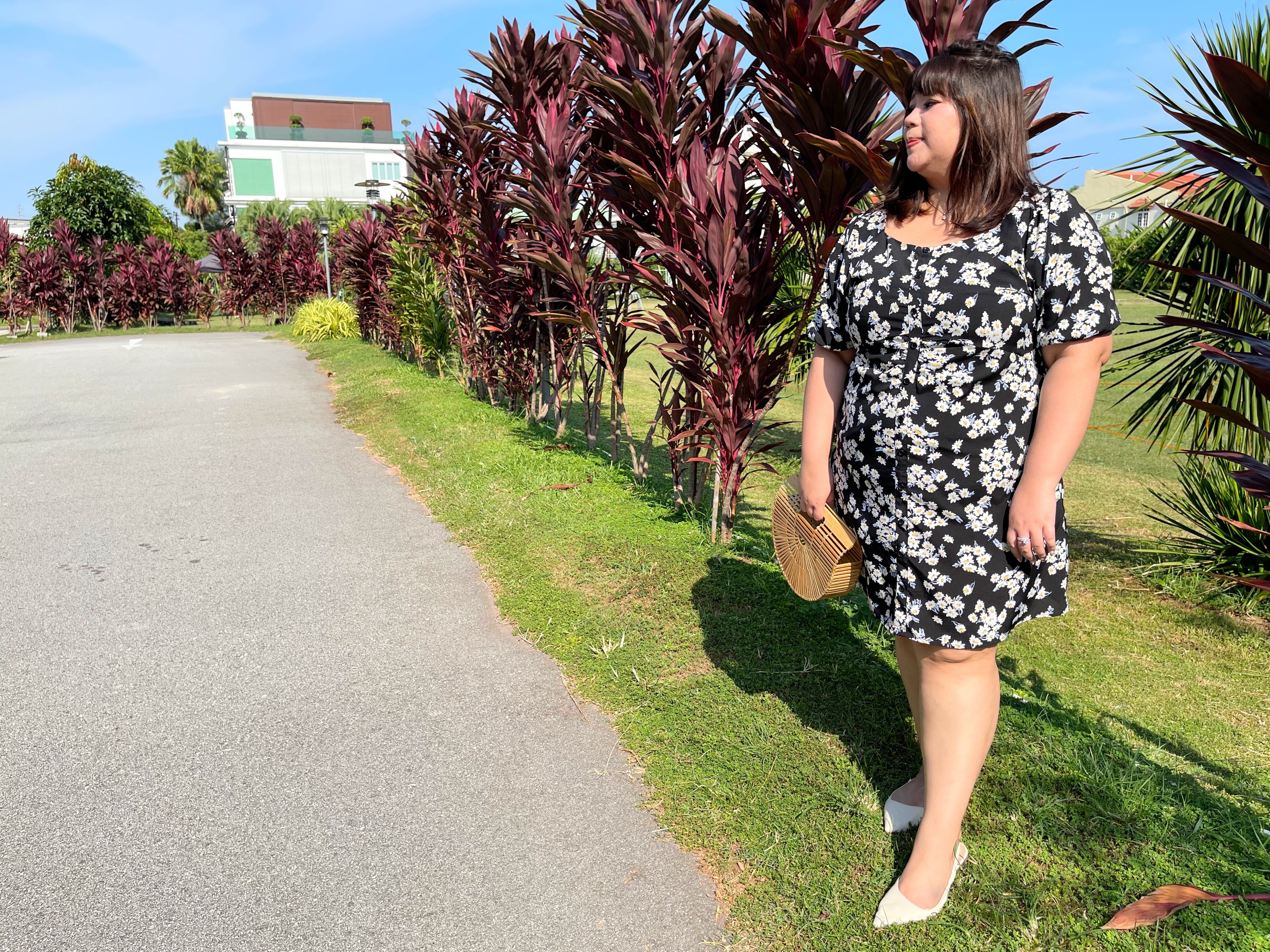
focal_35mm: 26
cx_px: 635
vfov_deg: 53.1
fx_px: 954
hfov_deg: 67.3
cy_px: 476
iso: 32
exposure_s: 1/2786
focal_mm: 5.1
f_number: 1.6
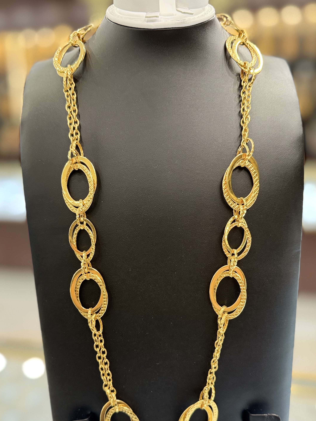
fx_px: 414
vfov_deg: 53.4
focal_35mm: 34
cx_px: 159
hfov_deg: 41.8
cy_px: 263
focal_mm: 6.76
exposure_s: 1/60
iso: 250
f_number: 1.78
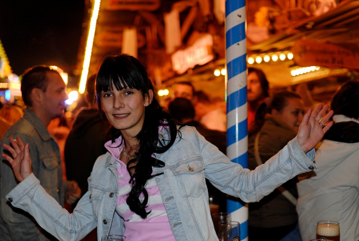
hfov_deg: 43.6
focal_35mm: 45
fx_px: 449
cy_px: 120
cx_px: 180
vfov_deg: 30.0
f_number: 1.7
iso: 100
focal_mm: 30
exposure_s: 1/90
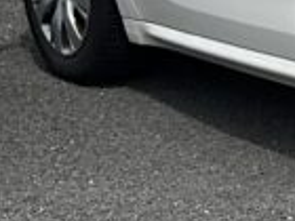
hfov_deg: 10.2
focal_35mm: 166
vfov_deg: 8.8
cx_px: 735
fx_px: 1415
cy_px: -44
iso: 25
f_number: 1.8
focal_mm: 3
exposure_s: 1/2801
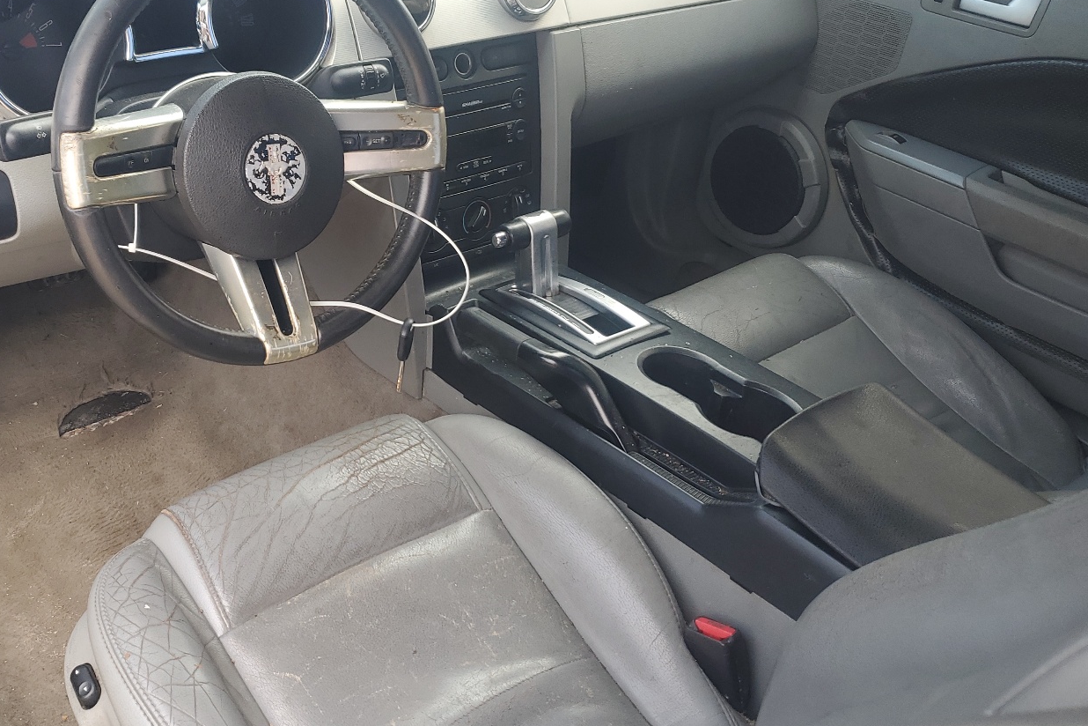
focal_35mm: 35
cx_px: 386
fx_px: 1058
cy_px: 318
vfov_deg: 37.8
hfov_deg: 53.6
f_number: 1.5
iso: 50
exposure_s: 1/147
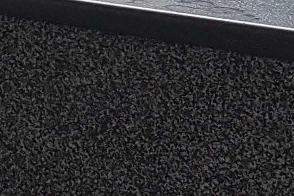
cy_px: -86
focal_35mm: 128
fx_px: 1045
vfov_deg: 10.4
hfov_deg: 14.0
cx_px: -258
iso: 125
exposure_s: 1/50
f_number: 1.7
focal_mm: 4.2
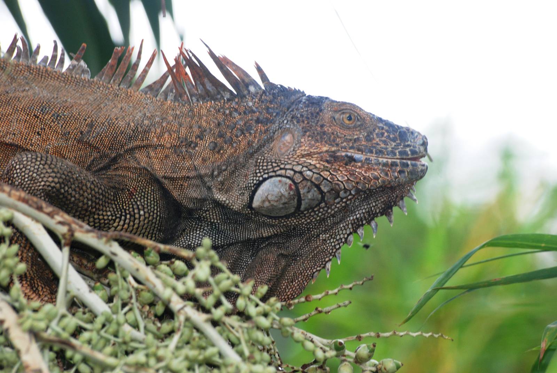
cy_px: 186
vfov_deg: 3.4
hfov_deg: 5.1
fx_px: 6274
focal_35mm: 405
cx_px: 278
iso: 400
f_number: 8
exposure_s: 1/200
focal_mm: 270
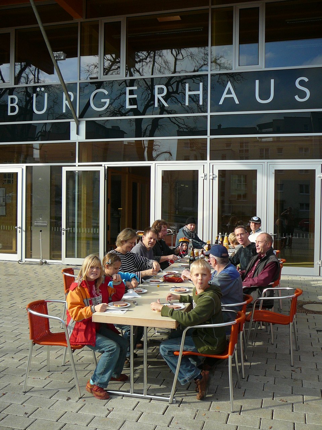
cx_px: 161
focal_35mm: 35
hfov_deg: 40.7
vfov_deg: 52.6
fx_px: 434
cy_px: 215
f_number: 2.8
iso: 80
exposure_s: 1/500
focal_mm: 5.2
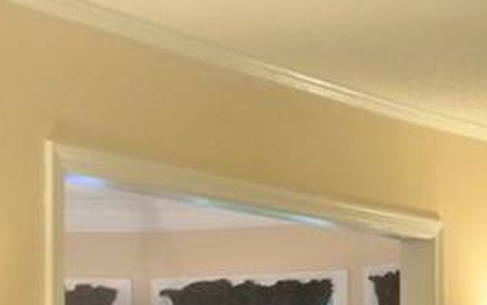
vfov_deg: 9.2
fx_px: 1846
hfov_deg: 13.8
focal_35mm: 139
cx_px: 812
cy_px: 464
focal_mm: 13.6
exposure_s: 1/15
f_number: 9
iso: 3200
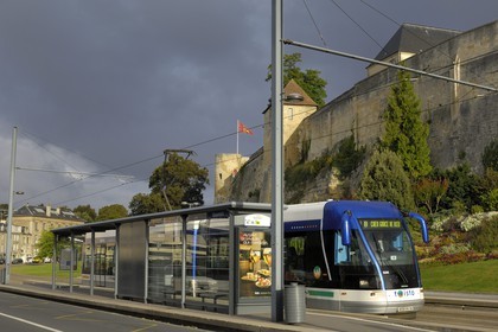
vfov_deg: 28.1
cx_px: 249
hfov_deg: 41.1
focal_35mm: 48
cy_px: 166
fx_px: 664
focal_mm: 32
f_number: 6.3
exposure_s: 1/160
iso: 100
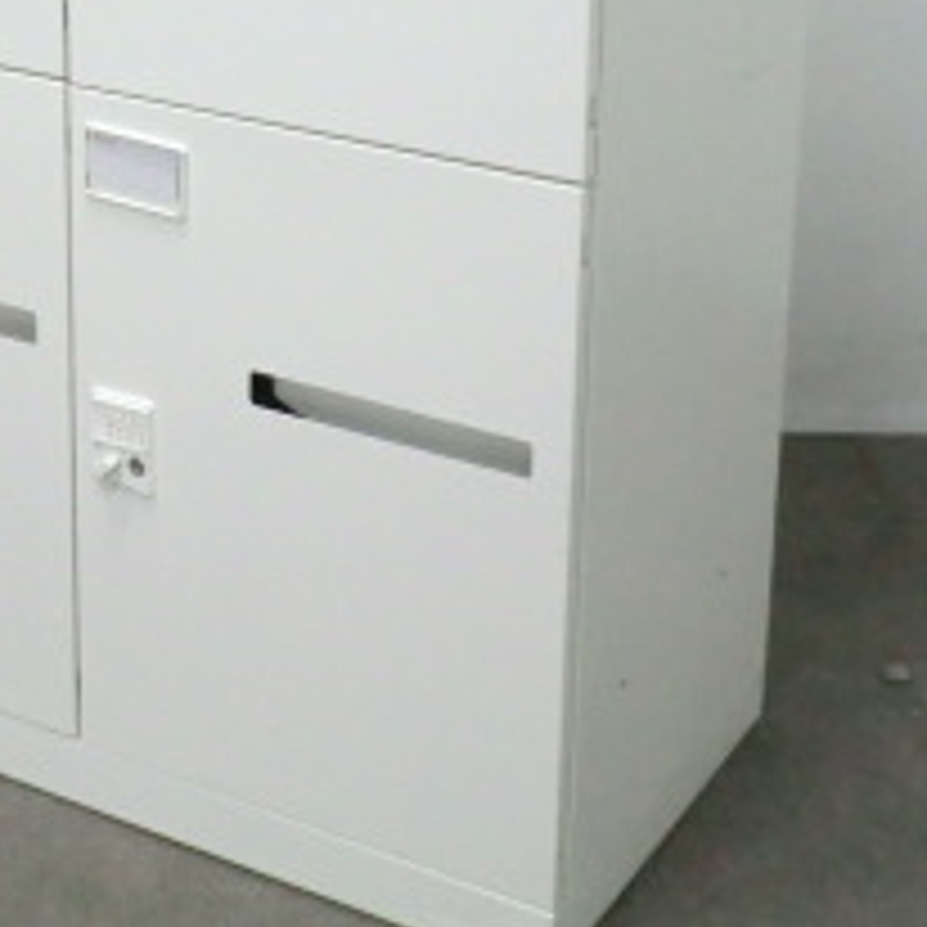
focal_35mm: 88
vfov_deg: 19.0
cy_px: -76
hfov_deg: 19.6
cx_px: 230
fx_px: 2666
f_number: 3.5
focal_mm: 5.8
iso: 500
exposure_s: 1/60
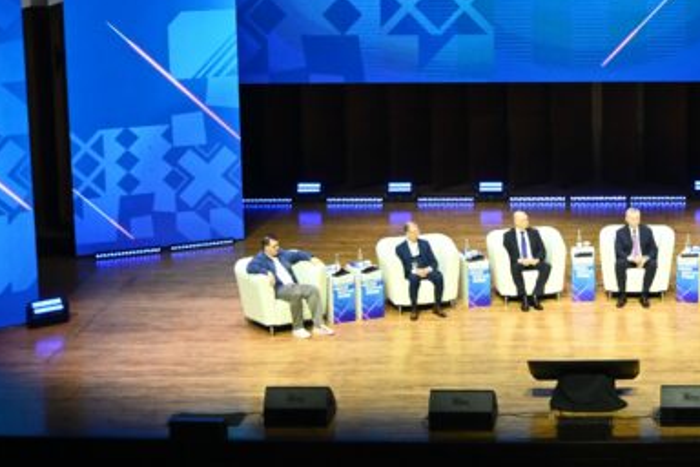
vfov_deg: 15.6
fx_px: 1692
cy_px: 64
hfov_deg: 22.8
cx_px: 625
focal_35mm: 87
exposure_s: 1/160
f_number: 11
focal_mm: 48
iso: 4000
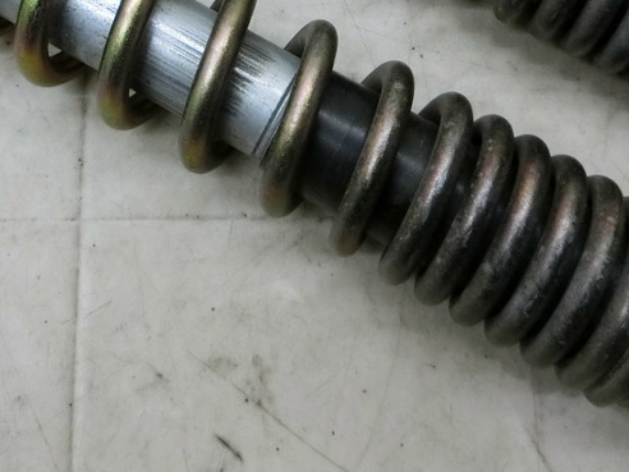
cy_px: 14
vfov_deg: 23.2
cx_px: 340
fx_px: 1108
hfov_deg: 31.7
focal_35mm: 61
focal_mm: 4.5
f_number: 3.5
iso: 400
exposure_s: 1/80
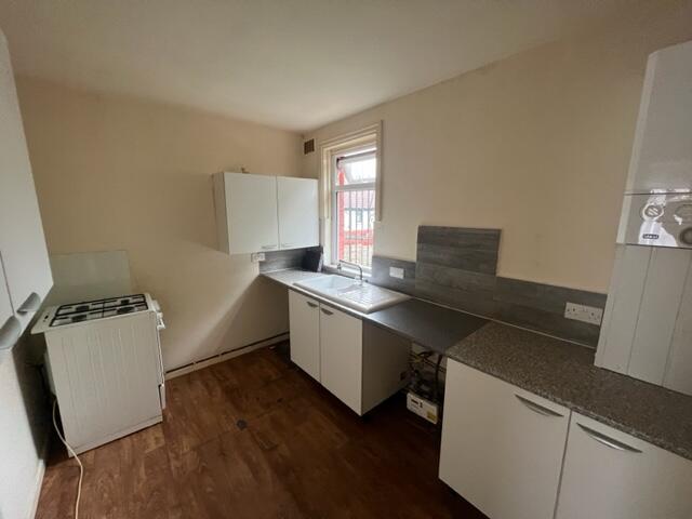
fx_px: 260
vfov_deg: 89.9
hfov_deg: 106.2
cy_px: 260
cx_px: 346
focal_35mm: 13
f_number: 1.8
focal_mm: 1.57
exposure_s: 1/99
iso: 160
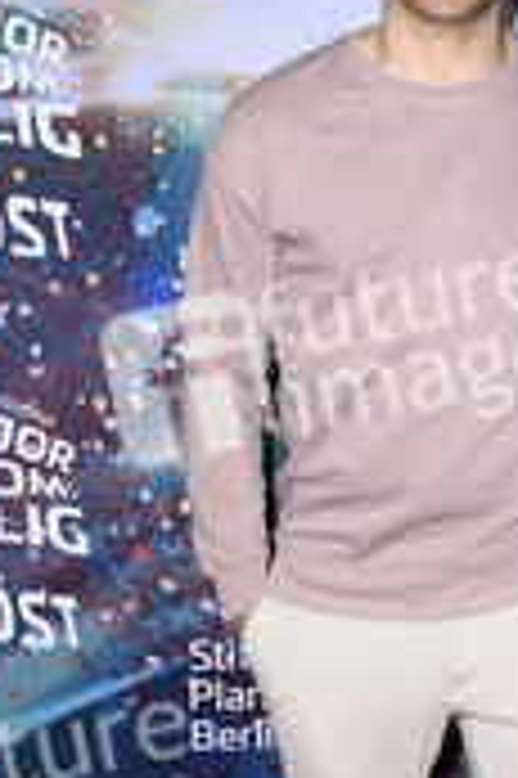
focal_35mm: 83
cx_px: 464
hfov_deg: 16.2
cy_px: 585
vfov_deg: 24.2
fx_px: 1795
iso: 500
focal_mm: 36
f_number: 5.6
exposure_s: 1/160
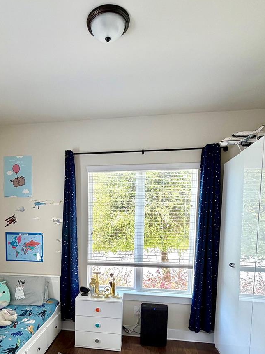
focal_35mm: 25
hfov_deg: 53.9
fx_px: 255
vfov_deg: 66.8
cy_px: 245
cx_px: 90
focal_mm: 2.22
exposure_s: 1/121
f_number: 2.2
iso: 125
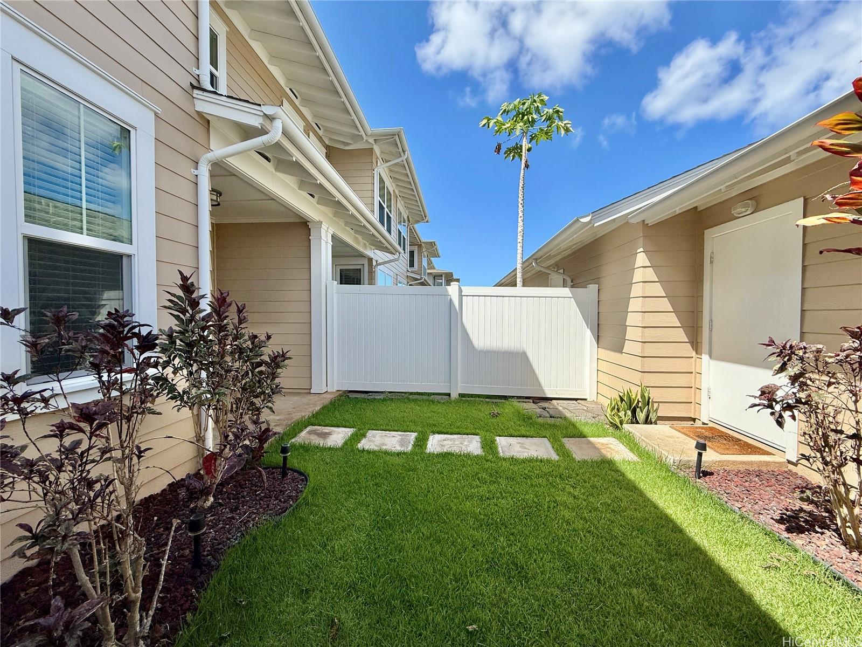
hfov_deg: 102.1
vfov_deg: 85.7
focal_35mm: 14
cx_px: 431
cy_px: 324
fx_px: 349
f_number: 2.2
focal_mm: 2.22
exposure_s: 1/1613
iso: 50
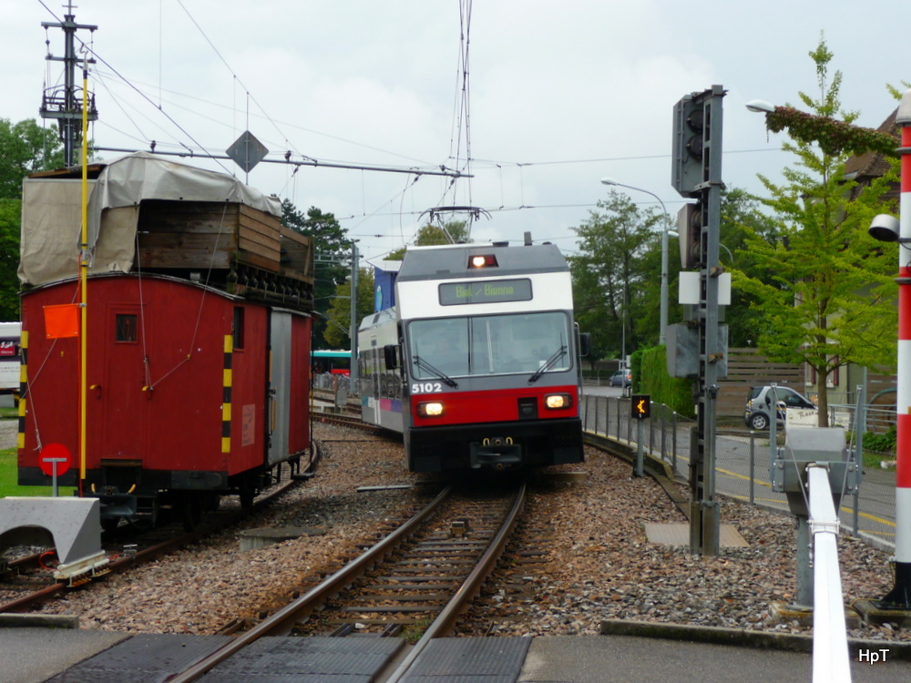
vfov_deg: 25.2
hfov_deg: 33.2
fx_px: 1526
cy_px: 342
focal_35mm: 58
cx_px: 456
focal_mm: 9.8
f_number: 4.4
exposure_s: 1/160
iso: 100
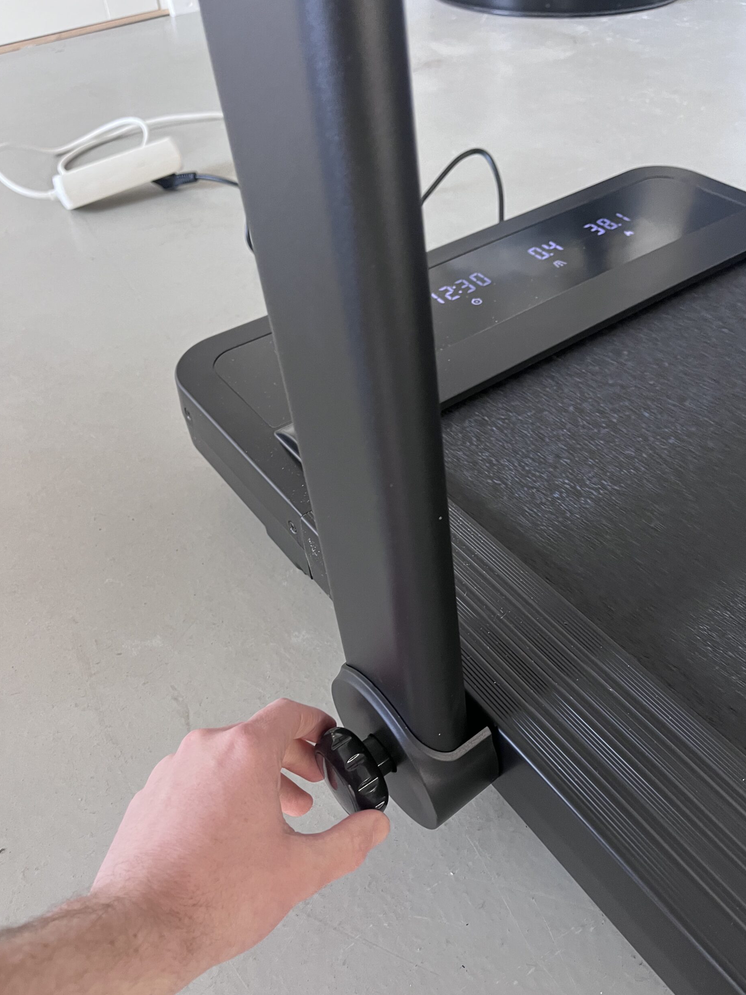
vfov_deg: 65.3
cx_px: 383
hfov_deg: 51.4
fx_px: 776
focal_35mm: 27
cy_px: 516
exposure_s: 1/50
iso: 320
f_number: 1.6
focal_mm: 5.1
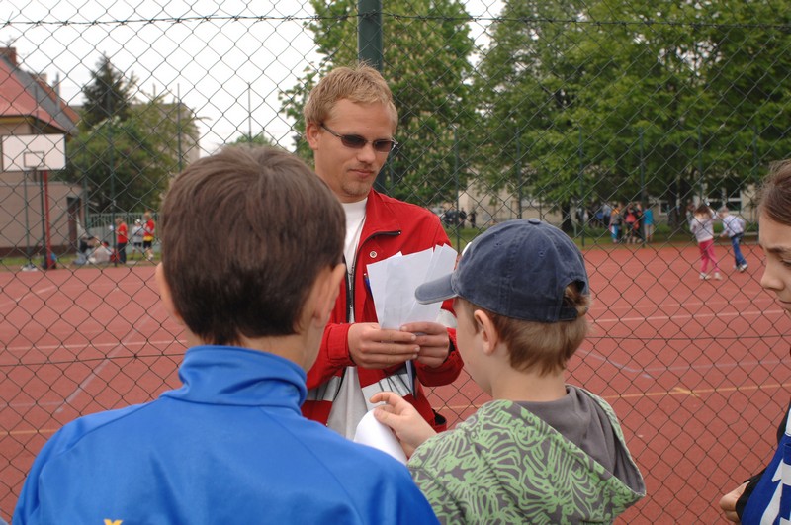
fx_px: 922
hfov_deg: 46.5
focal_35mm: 42
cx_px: 396
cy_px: 262
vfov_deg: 31.8
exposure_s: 1/250
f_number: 5.6
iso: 200
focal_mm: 28
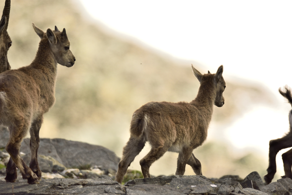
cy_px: 98
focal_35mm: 900
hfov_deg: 2.3
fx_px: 7299
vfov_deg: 1.5
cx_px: 146
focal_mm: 600
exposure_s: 1/1000
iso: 400
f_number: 6.3
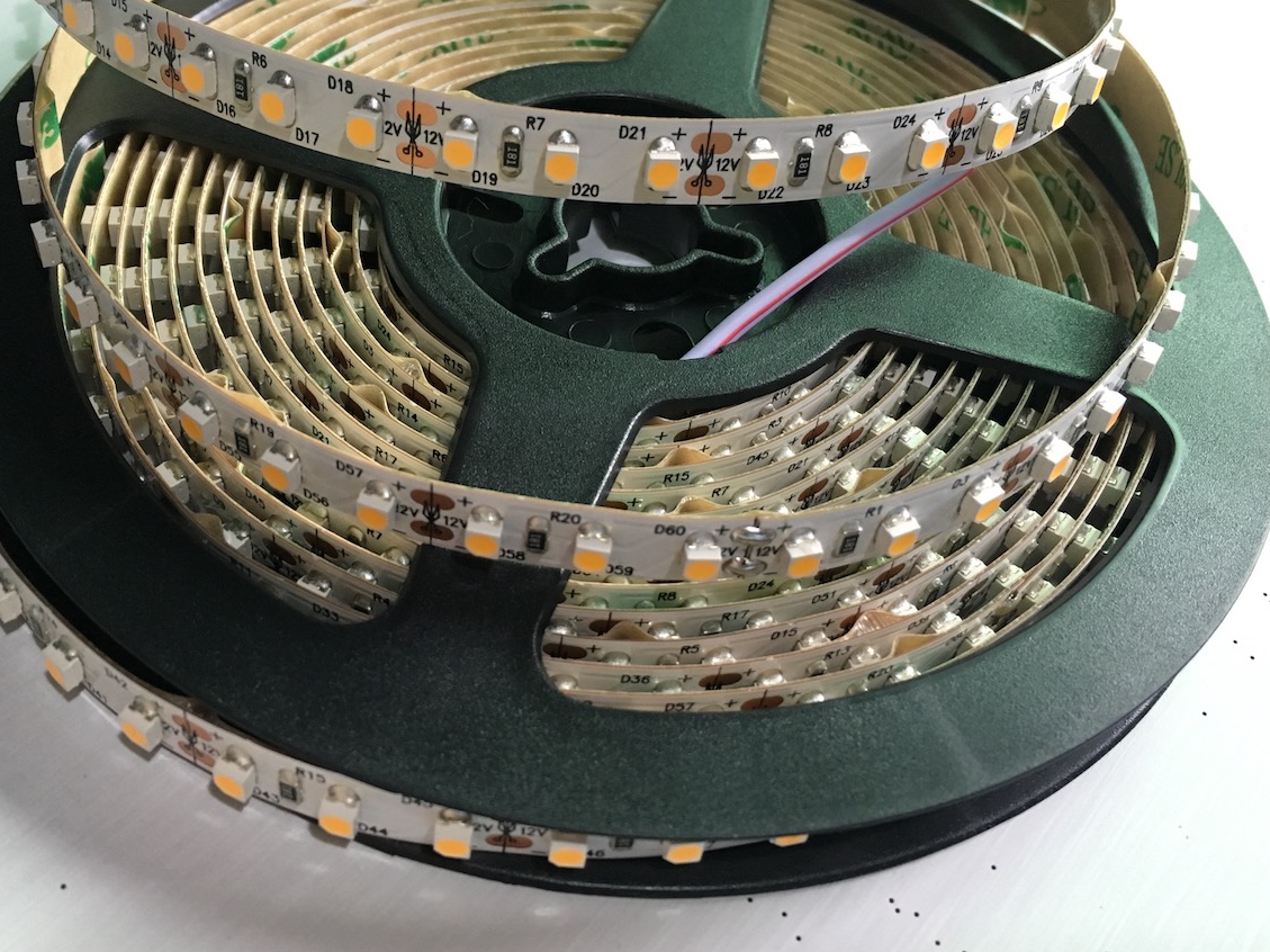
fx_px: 1357
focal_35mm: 37
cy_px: 408
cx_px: 578
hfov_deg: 50.1
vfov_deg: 38.6
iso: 200
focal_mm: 4.15
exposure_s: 1/33
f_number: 2.2
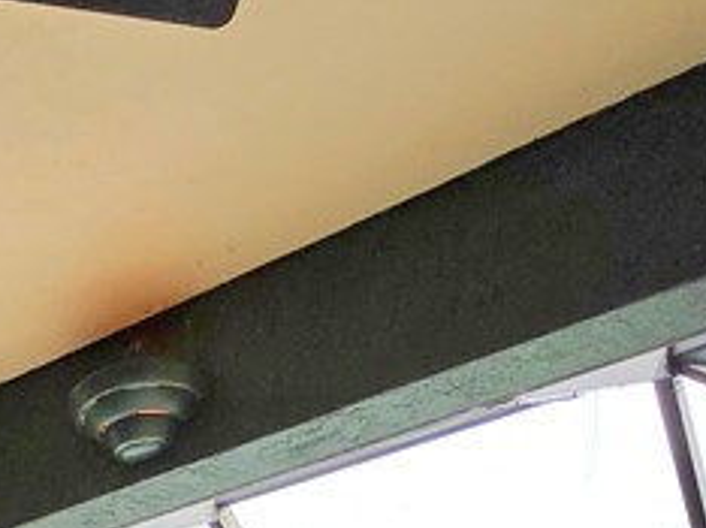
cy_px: 1077
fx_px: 1161
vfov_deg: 17.5
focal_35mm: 57
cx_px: -48
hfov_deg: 30.6
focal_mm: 2.2
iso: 40
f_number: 1.9
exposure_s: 1/1000
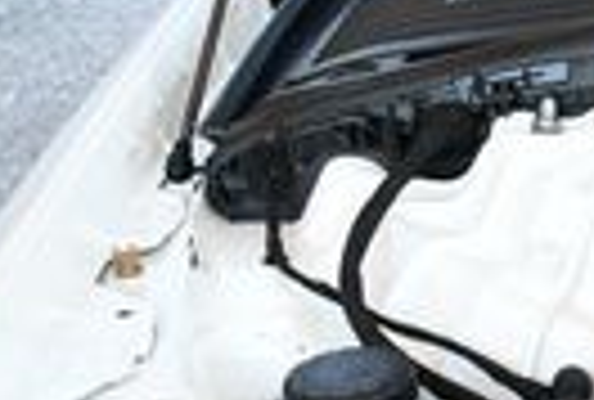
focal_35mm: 174
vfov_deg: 7.9
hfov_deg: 10.3
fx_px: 2881
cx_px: 1382
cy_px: 467
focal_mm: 18
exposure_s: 1/250
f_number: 3.5
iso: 560
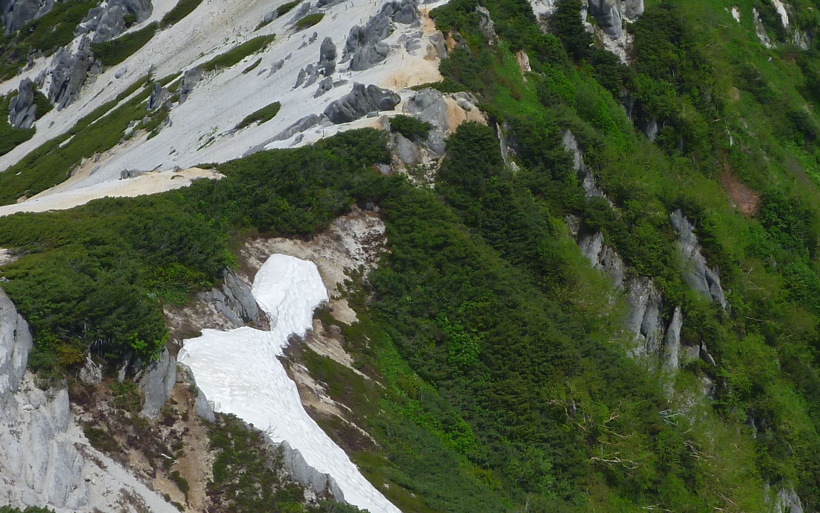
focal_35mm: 78
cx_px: 418
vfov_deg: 16.7
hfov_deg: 26.5
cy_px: 186
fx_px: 1743
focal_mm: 6
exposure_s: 1/800
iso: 80
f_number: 3.7
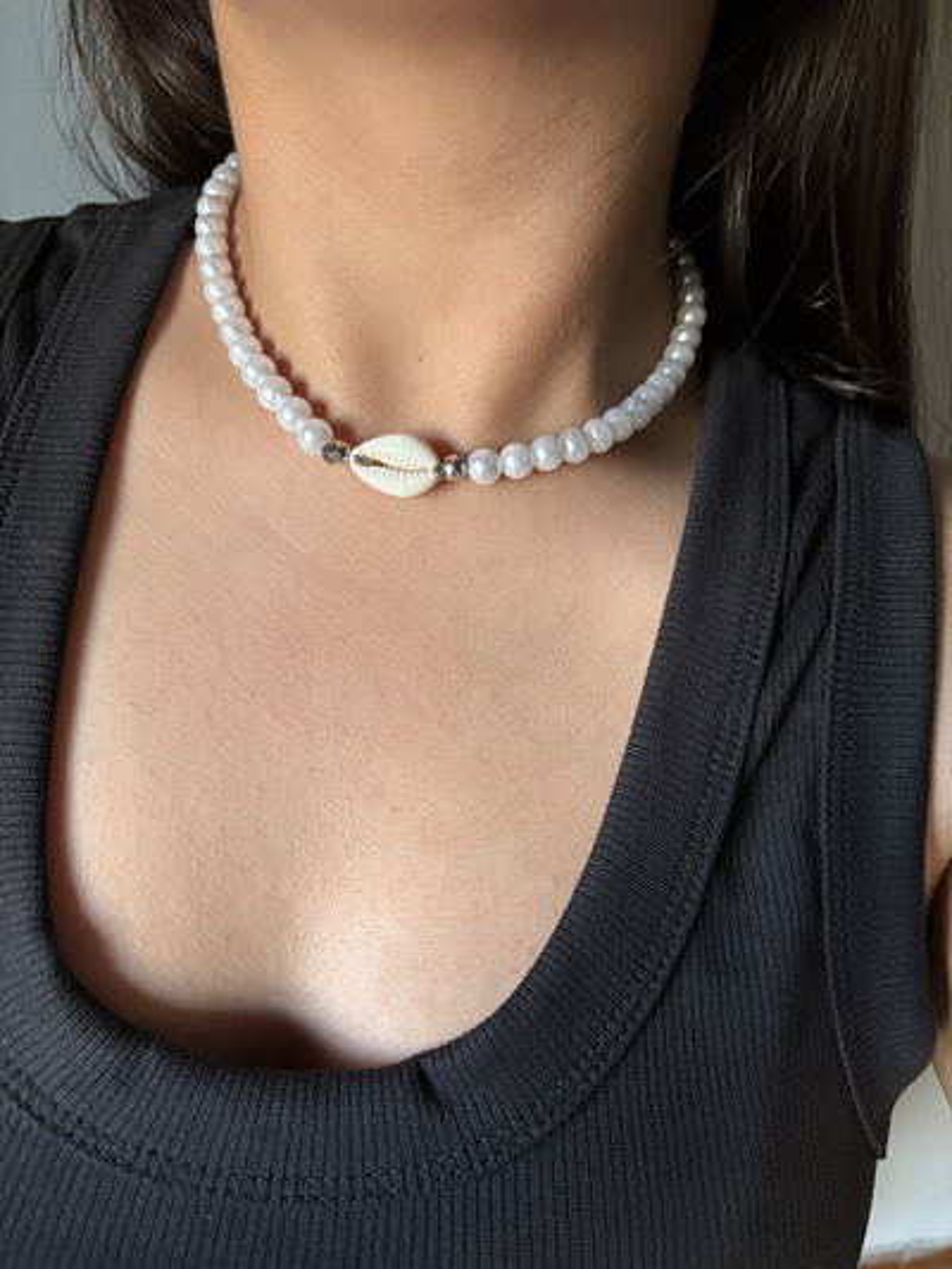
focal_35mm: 26
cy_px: 634
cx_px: 476
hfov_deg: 53.1
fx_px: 953
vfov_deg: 67.3
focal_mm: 5.96
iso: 400
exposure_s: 1/60
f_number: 1.6
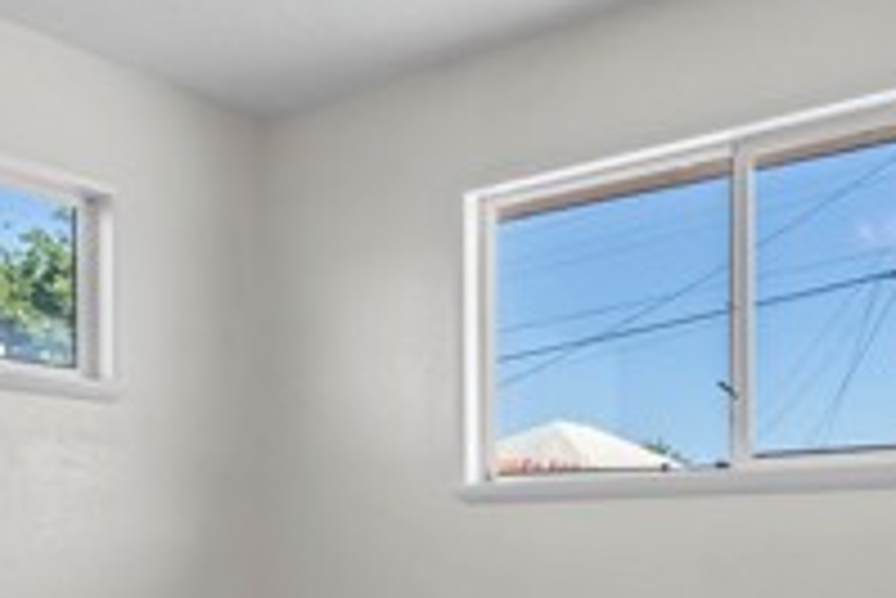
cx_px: 459
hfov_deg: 43.6
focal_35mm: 45
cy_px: 614
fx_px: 1121
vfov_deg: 27.9
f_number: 9
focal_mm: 14
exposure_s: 1/50
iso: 1000
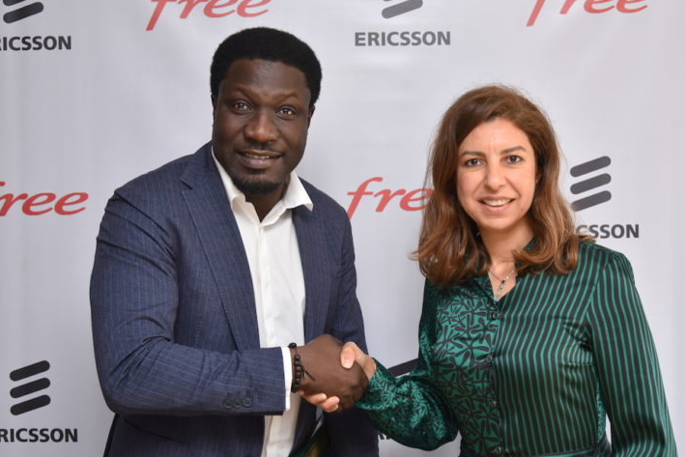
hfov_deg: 38.2
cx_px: 358
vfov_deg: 26.0
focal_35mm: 52
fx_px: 990
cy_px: 227
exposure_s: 1/250
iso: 640
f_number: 5.6
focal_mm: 48
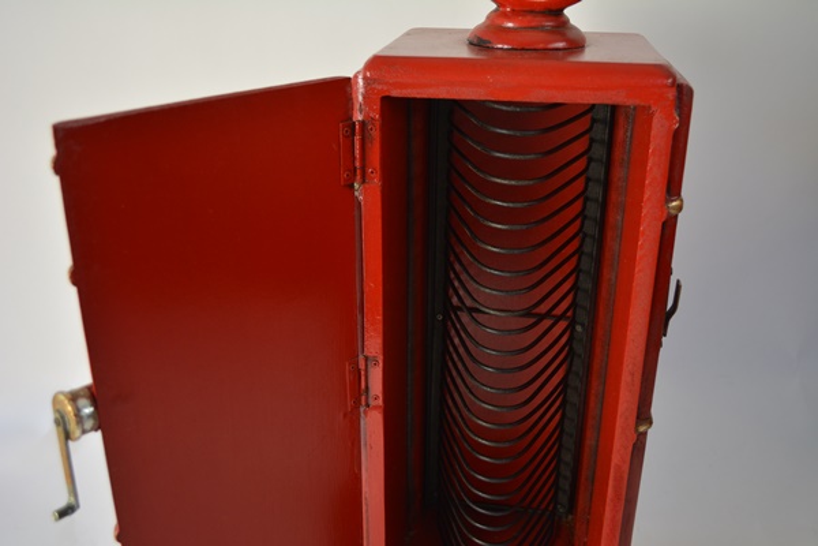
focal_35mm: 36
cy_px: 273
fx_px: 818
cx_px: 409
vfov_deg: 36.9
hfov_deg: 53.1
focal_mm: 24
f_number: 4
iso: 400
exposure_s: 1/60
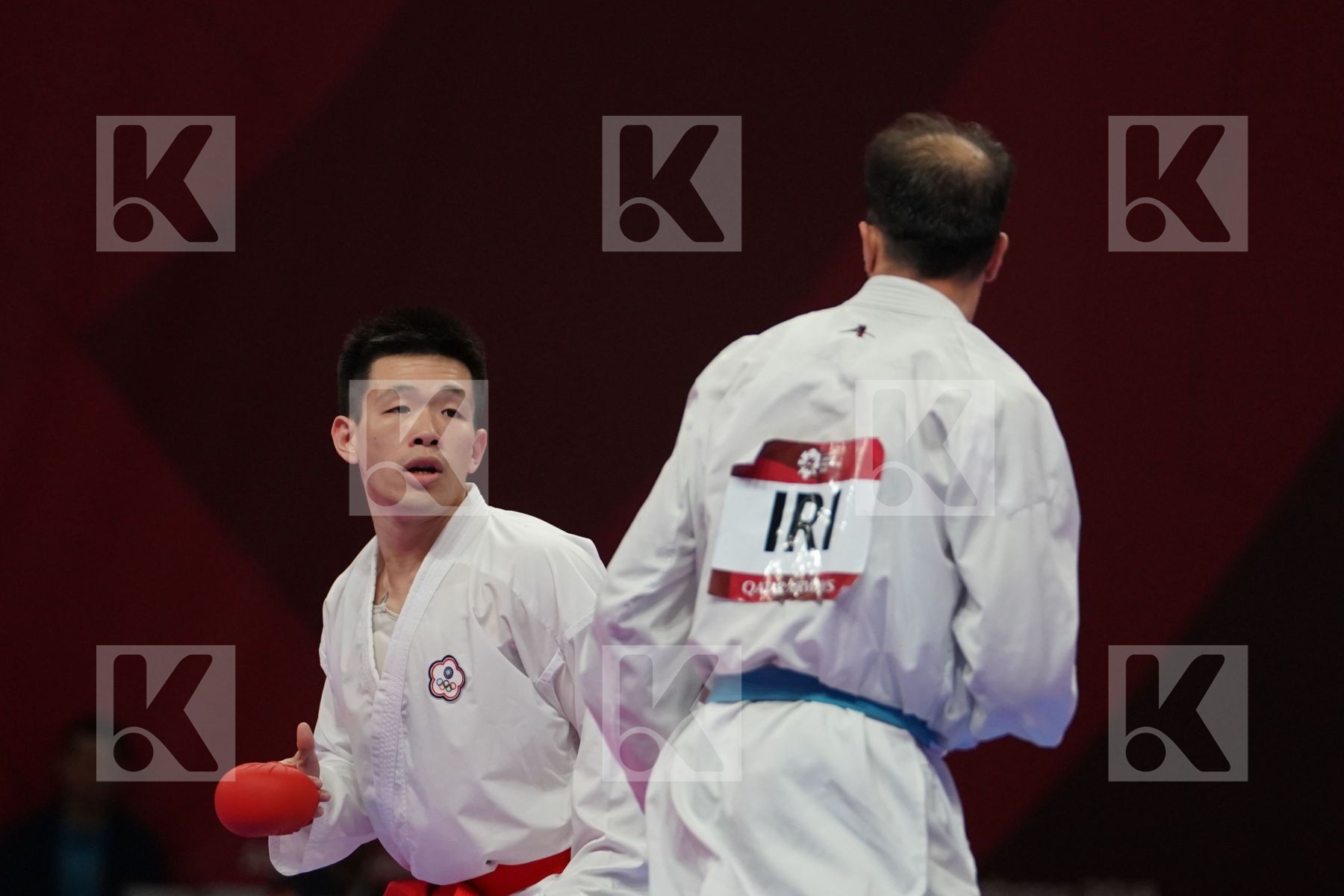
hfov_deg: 5.3
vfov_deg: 3.5
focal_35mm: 390
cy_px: 448
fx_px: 14559
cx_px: 672
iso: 2500
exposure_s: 1/1000
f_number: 4
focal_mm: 260
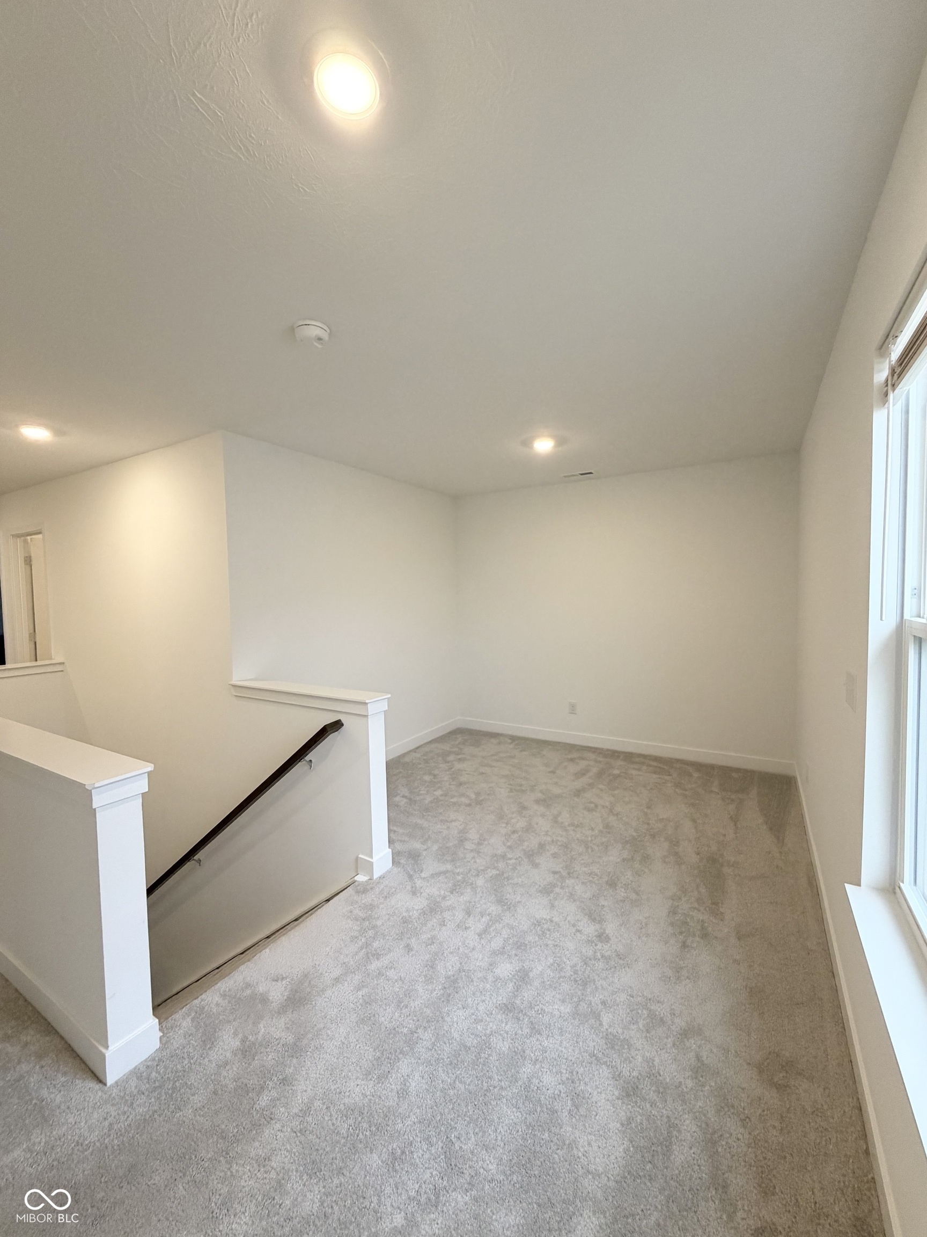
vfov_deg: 102.1
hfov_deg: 85.7
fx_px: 500
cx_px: 464
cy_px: 618
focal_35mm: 14
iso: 200
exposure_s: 1/120
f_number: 2.2
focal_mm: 2.22
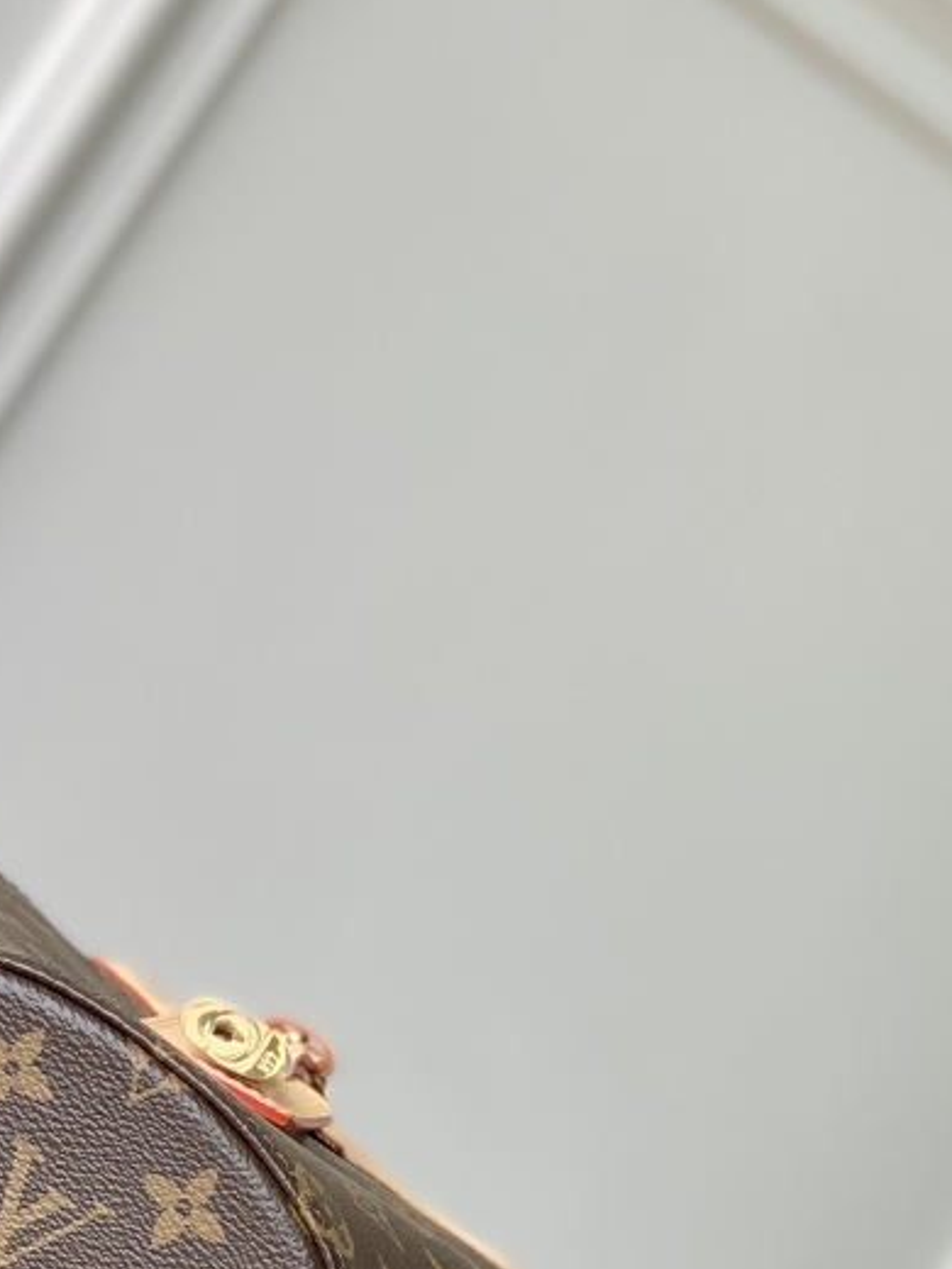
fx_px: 5280
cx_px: 188
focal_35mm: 144
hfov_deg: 10.3
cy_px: 1152
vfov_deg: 13.6
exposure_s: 1/122
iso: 16
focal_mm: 6
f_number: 2.4
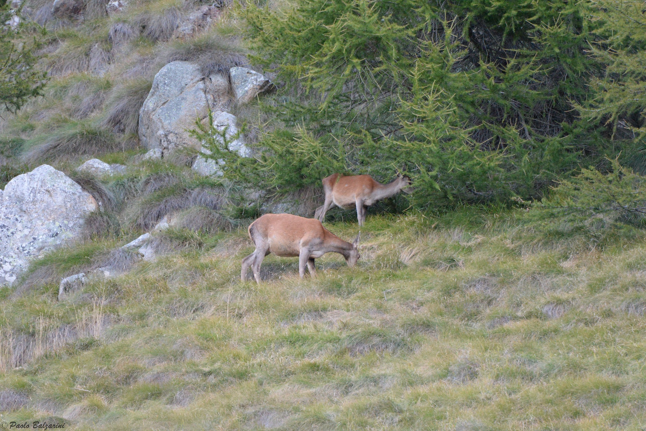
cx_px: 323
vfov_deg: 2.5
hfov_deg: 3.7
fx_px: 9872
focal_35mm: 550
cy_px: 216
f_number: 8
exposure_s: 1/200
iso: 6400
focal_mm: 550
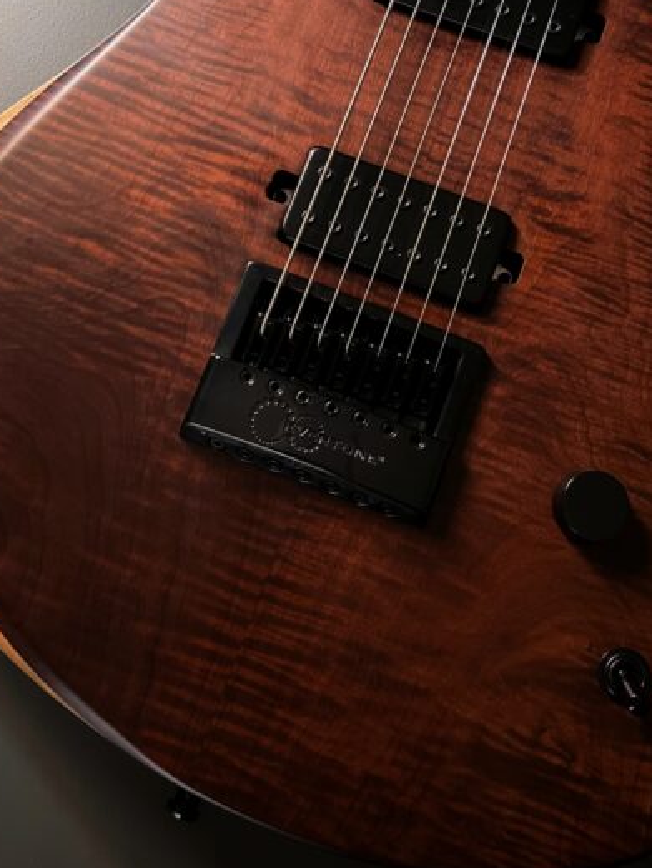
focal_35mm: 51
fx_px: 1280
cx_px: 348
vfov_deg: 36.8
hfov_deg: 28.6
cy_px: 246
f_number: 1.5
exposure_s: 1/38
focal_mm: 5.7
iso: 640
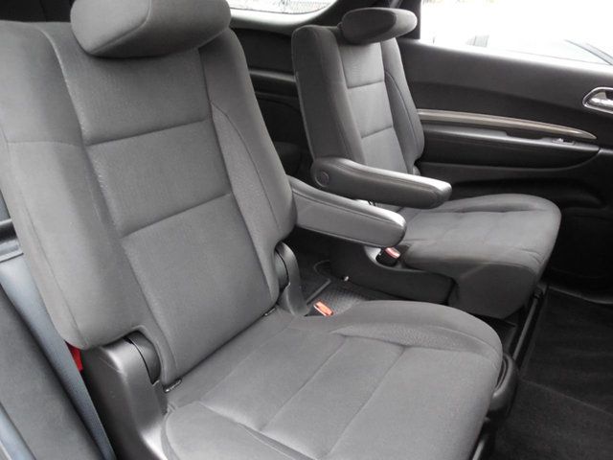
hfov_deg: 69.4
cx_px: 306
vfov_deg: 54.9
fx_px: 443
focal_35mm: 25
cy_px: 230
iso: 320
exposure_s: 1/30
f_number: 3.3
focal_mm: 4.5
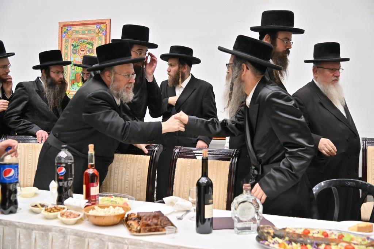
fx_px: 457
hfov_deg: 44.5
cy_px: 124
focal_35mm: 44
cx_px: 187
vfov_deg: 30.5
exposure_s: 1/200
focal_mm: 44
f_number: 4
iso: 1000
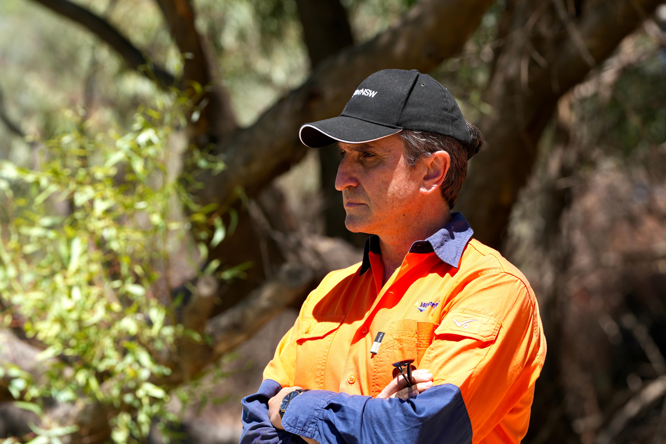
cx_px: 333
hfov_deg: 15.3
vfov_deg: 10.2
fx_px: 2479
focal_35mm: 134
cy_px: 222
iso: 100
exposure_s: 1/500
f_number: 5
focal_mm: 134
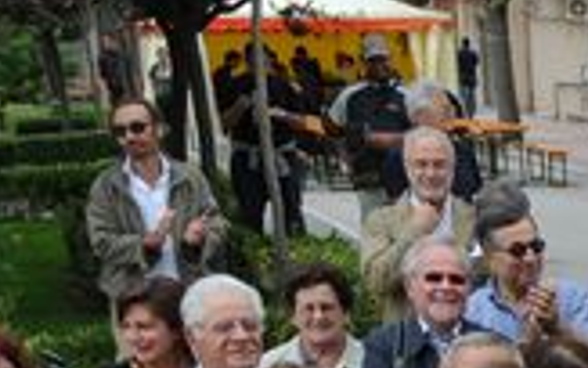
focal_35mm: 120
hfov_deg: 15.3
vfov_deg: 10.4
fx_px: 1924
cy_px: 626
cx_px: 1010
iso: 500
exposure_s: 1/400
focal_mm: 20
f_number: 10
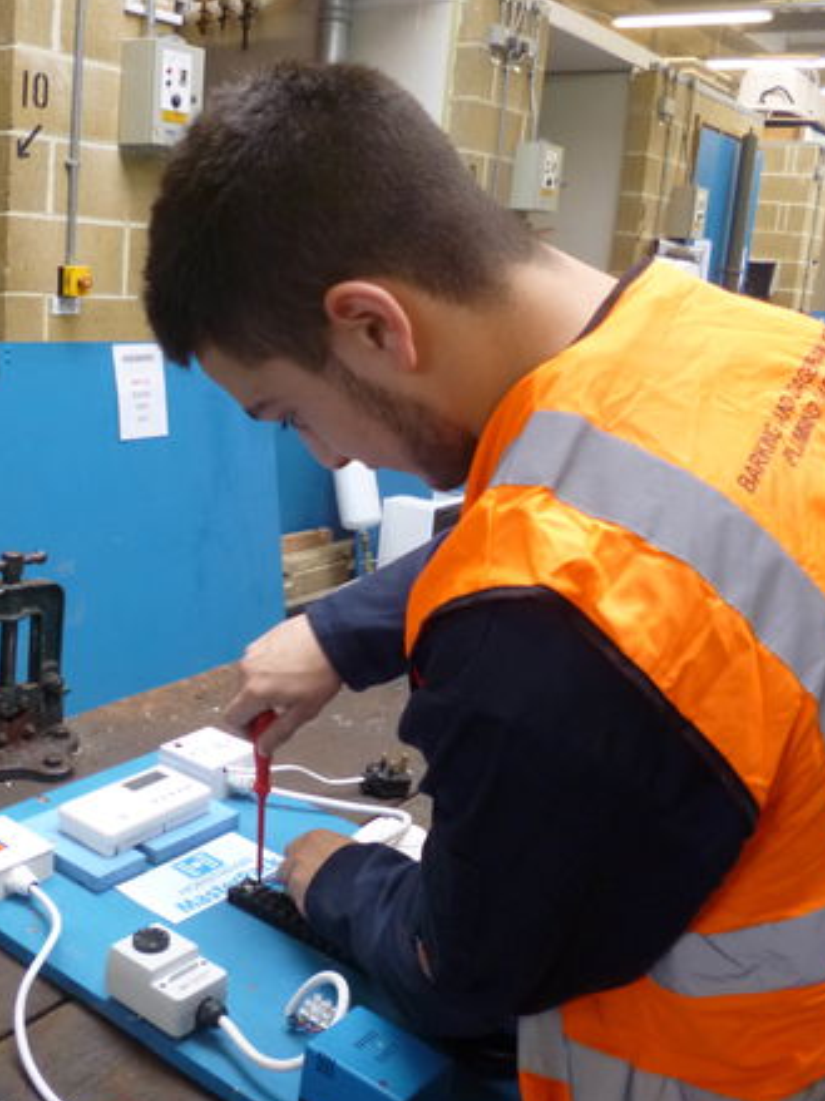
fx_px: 1113
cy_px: 512
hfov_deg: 40.5
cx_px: 339
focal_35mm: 35
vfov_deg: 52.6
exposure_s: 1/60
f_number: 2.5
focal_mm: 4.3
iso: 250
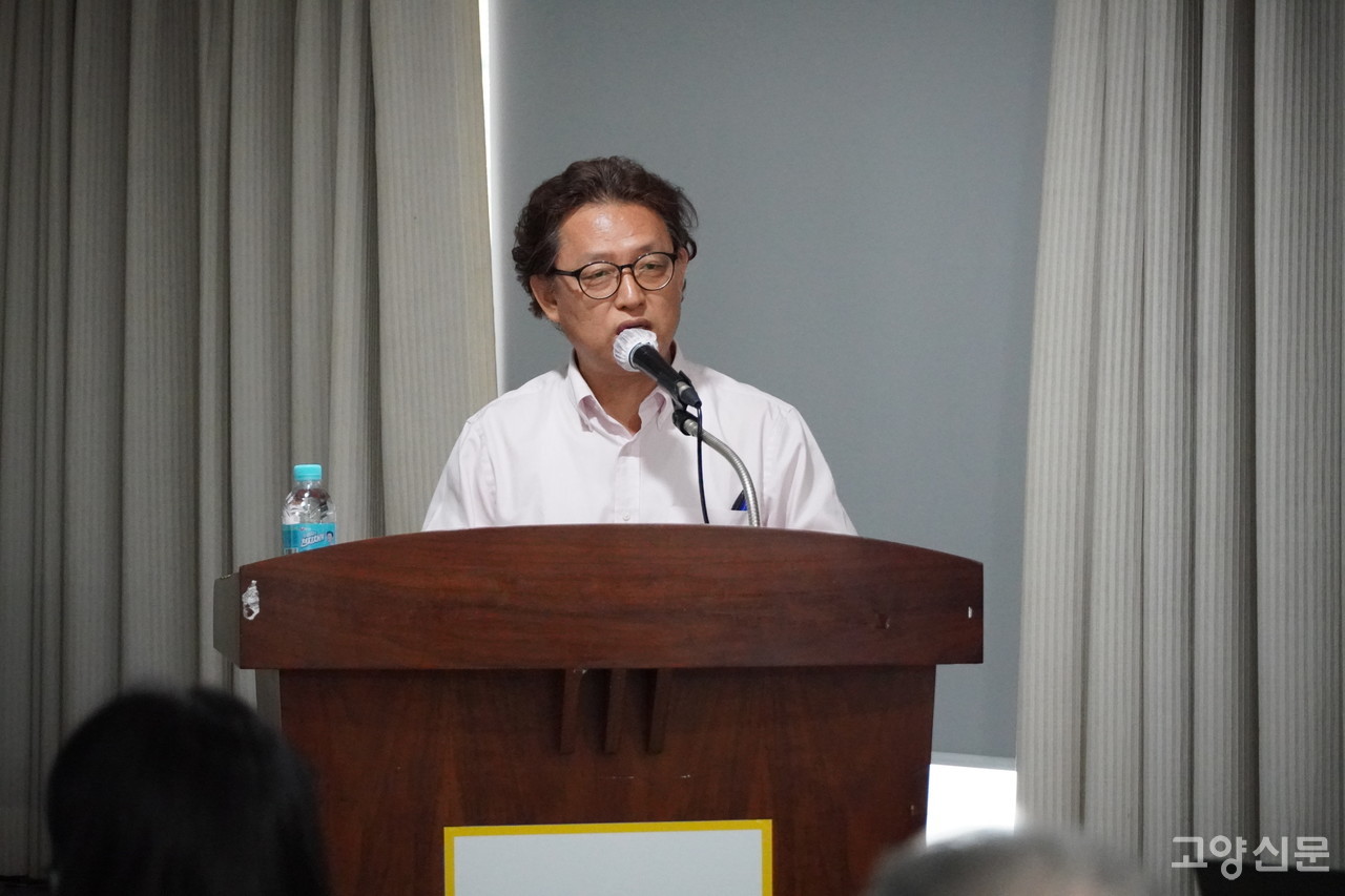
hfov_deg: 10.2
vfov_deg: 6.8
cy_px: 448
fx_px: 7564
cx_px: 672
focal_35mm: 202
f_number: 5.6
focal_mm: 135
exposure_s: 1/200
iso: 8000
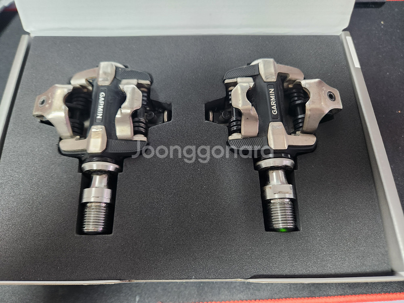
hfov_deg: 73.9
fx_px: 268
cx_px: 202
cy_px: 152
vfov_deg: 58.9
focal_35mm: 23
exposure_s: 1/60
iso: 640
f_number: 1.8
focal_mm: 5.4
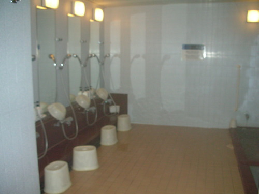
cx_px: 130
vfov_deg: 40.7
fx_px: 262
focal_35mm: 35
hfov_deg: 52.6
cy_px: 97
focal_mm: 5.8
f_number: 3
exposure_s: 1/60.1
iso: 143
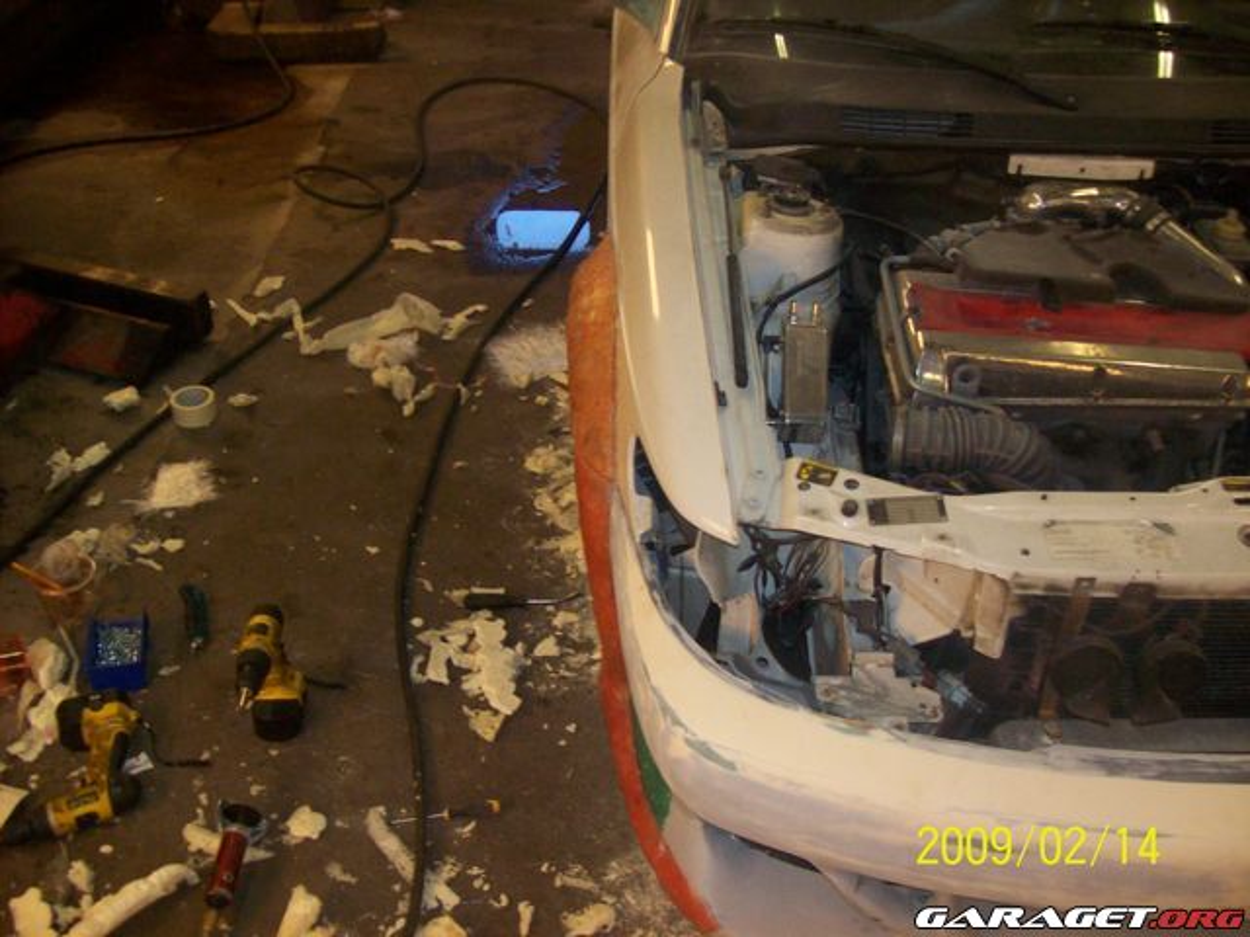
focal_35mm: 36
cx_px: 625
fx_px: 1300
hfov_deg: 51.4
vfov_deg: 39.7
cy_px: 468
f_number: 2.7
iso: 200
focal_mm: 6
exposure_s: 1/64
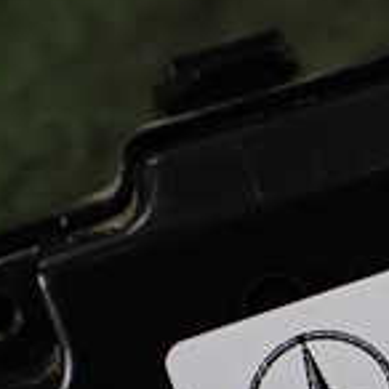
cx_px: 466
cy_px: 408
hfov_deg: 15.4
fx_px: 1386
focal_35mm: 109
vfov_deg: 15.6
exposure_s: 1/125
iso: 320
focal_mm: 5.4
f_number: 2.3
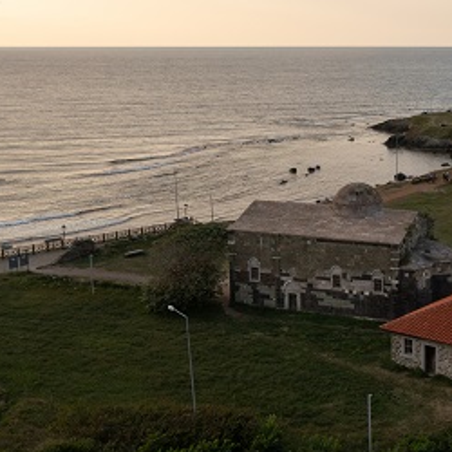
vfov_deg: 30.0
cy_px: 187
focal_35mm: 57
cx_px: 414
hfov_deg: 28.8
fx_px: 842
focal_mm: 10.26
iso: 100
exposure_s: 1/200
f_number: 7.1
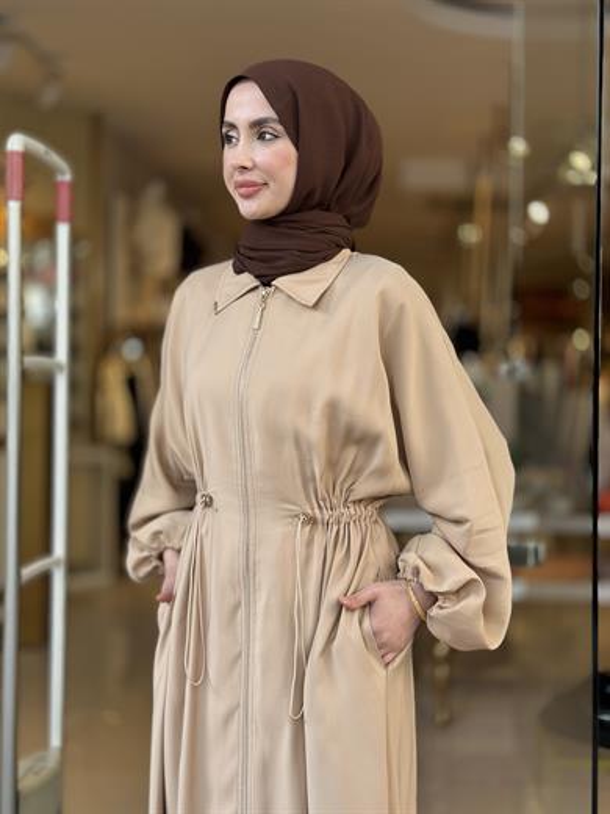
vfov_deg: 39.7
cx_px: 305
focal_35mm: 48
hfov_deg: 30.3
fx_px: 1128
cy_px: 407
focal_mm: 6.86
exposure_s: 1/302
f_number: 1.78
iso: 80
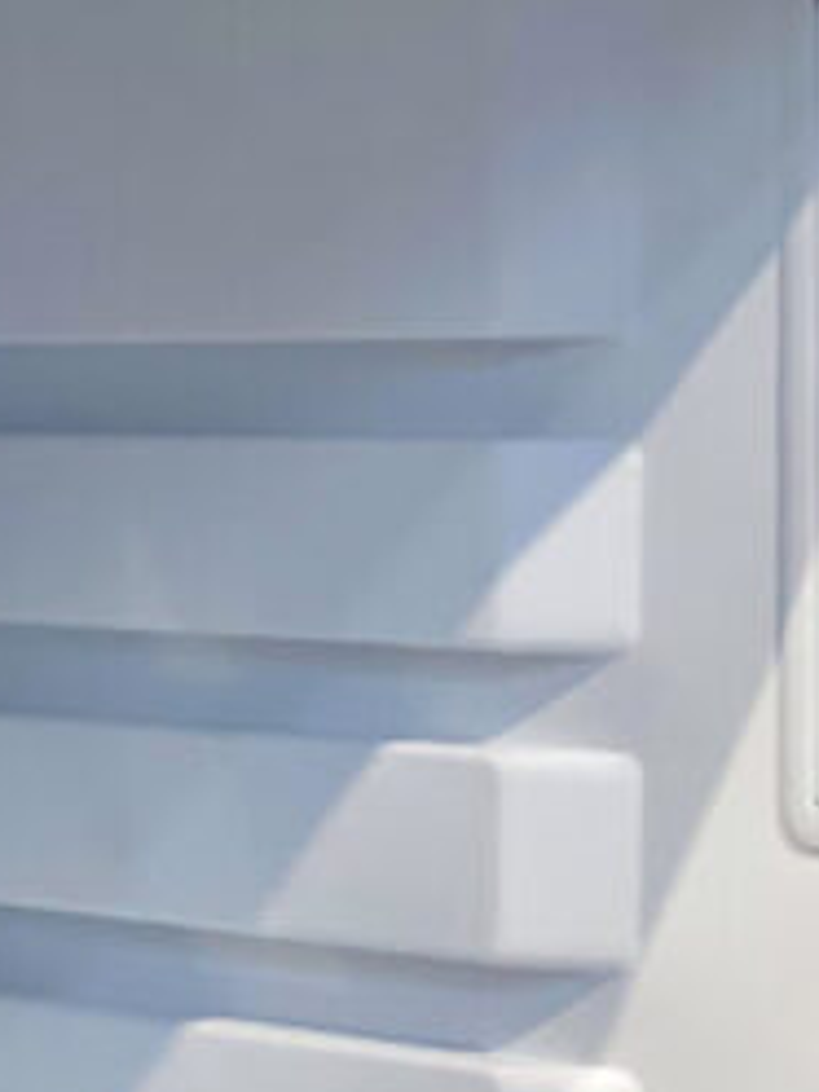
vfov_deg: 11.8
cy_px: 594
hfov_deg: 8.8
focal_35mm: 168
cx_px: 167
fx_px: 5300
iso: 160
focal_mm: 6
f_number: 2
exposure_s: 1/100
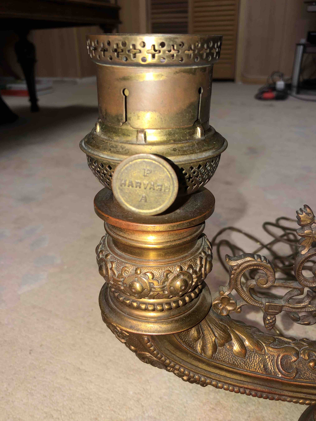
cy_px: 210
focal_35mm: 28
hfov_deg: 49.7
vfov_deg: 63.4
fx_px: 341
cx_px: 158
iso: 20
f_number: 1.8
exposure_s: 1/16
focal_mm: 3.99
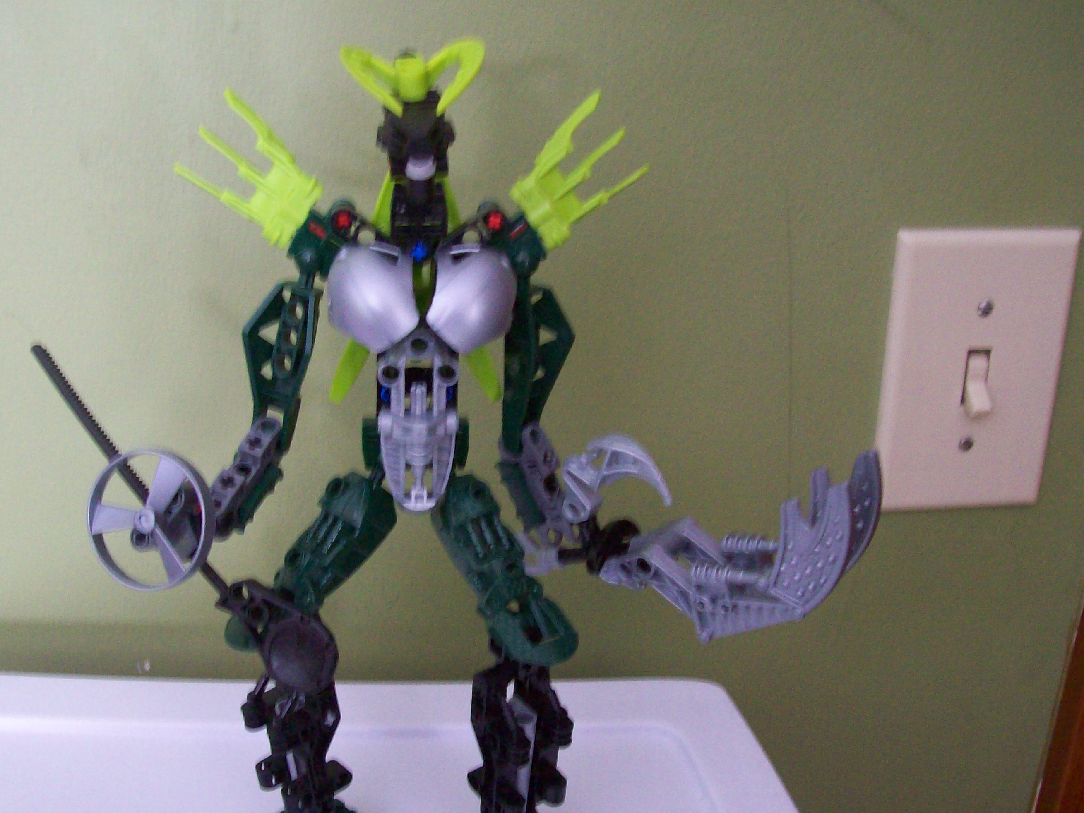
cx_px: 462
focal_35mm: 42
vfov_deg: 34.3
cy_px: 470
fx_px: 1315
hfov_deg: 44.7
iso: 200
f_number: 2.7
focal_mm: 6
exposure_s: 1/8
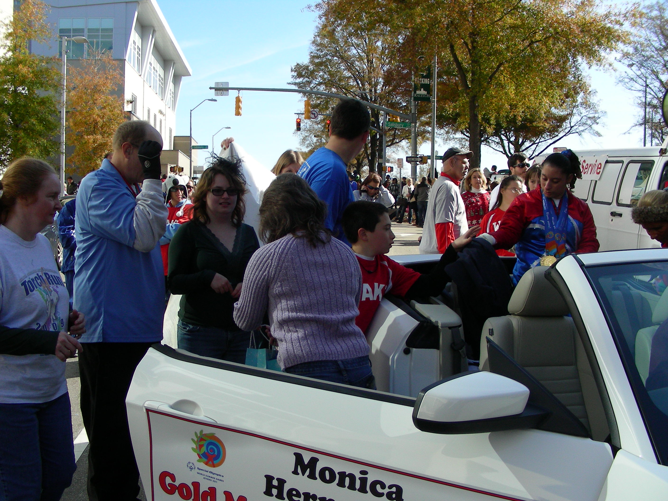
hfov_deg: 49.0
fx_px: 733
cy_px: 250
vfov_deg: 37.7
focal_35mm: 38
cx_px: 334
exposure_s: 1/432
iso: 50
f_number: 4
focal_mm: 6.3
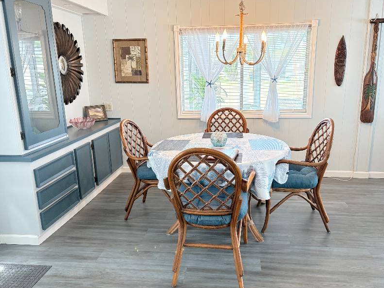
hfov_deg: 63.5
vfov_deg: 49.7
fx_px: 310
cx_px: 199
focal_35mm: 28
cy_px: 142
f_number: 1.6
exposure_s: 1/60
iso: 160
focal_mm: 5.96
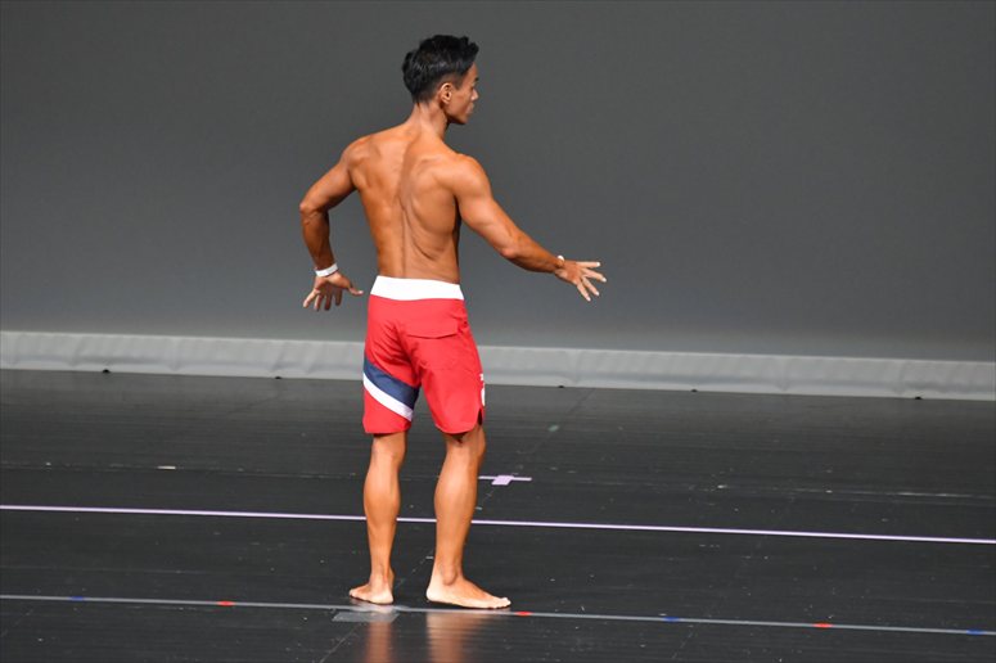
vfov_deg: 3.7
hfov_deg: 5.5
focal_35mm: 375
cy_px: 332
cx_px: 498
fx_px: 10370
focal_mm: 250
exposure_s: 1/400
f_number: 5.6
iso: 5000
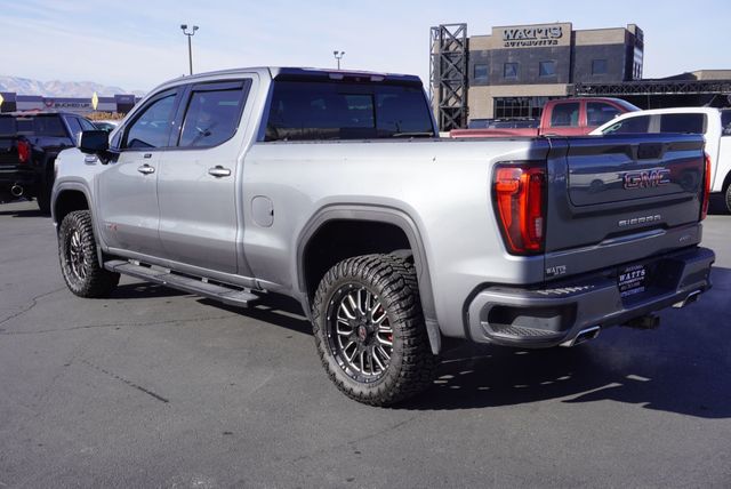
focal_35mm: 36
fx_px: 732
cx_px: 366
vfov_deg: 36.9
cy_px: 244
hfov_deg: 53.1
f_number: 10
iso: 100
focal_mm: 24
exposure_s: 1/125
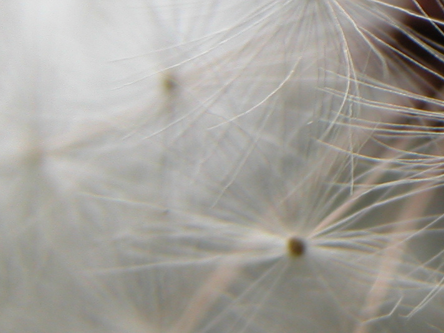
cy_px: -61
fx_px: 5349
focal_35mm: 417
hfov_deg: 4.7
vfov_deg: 3.6
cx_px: 703
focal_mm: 29.5
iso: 100
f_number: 4.7
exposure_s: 1/342
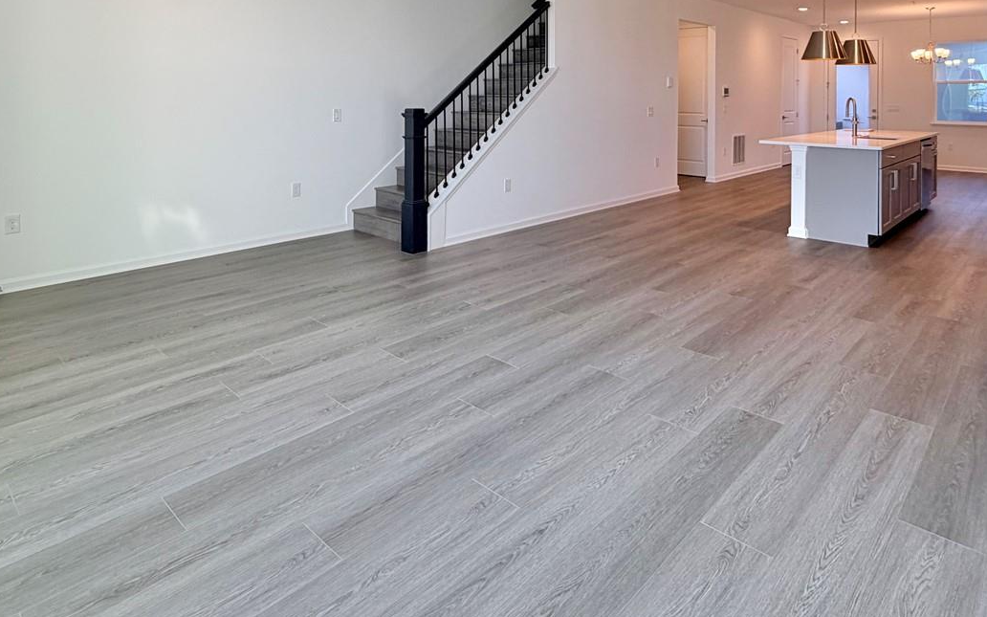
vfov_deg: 48.8
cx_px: 524
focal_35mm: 23
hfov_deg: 77.1
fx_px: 619
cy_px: 94
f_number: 2.2
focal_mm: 2.22
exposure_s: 1/120
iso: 80
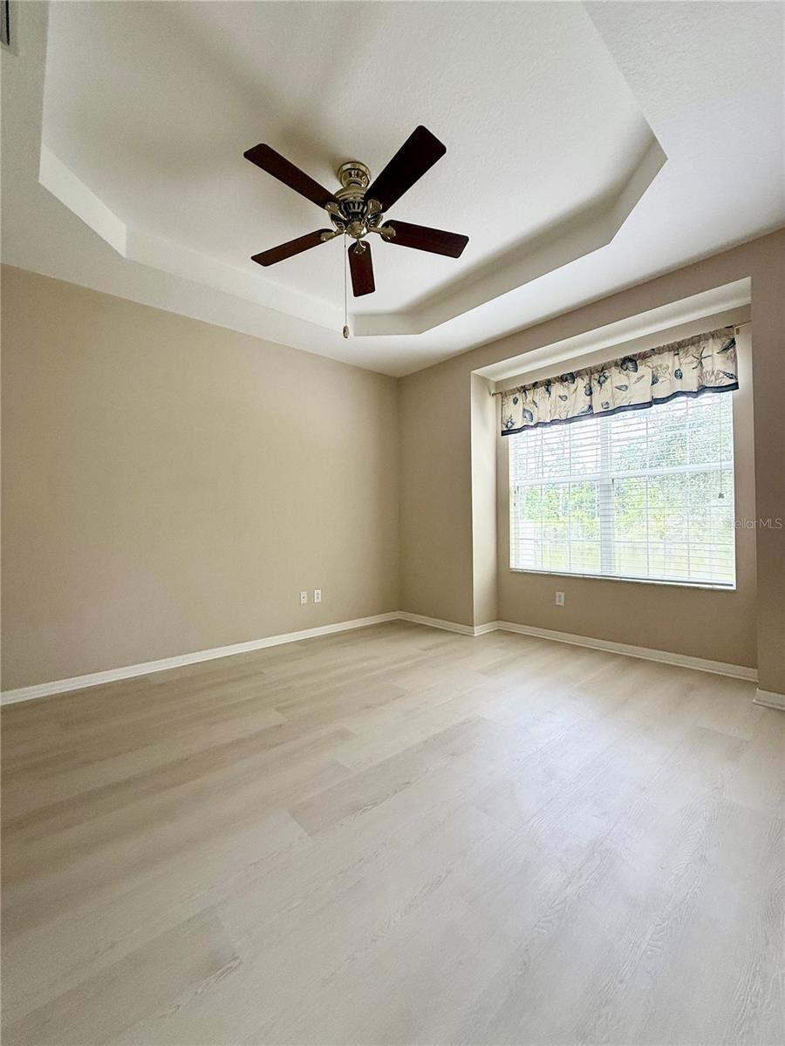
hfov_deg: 85.7
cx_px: 392
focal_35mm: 14
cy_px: 523
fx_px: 423
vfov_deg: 102.1
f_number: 2.2
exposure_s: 1/99
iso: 80
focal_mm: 2.22
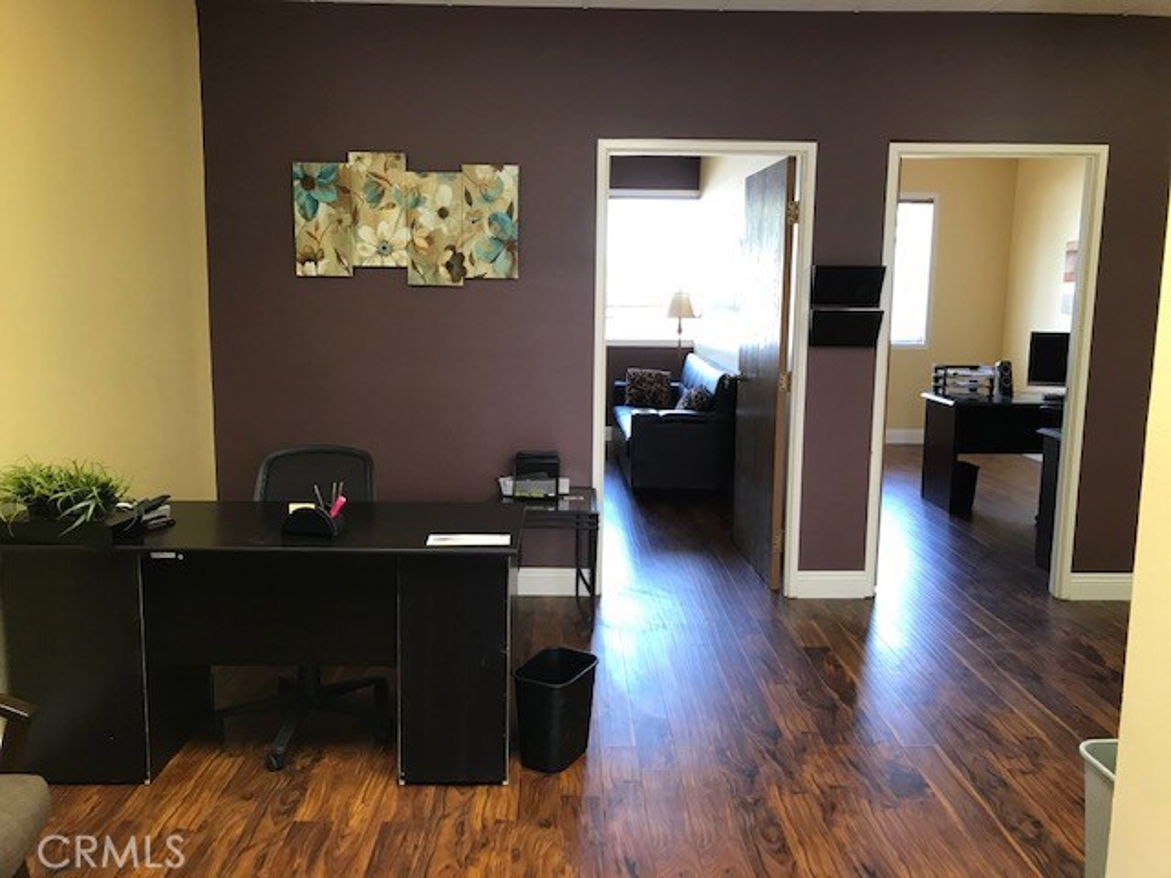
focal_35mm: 28
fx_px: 947
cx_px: 586
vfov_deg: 49.7
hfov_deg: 63.4
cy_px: 439
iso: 40
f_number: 1.8
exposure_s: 1/24
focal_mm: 3.99
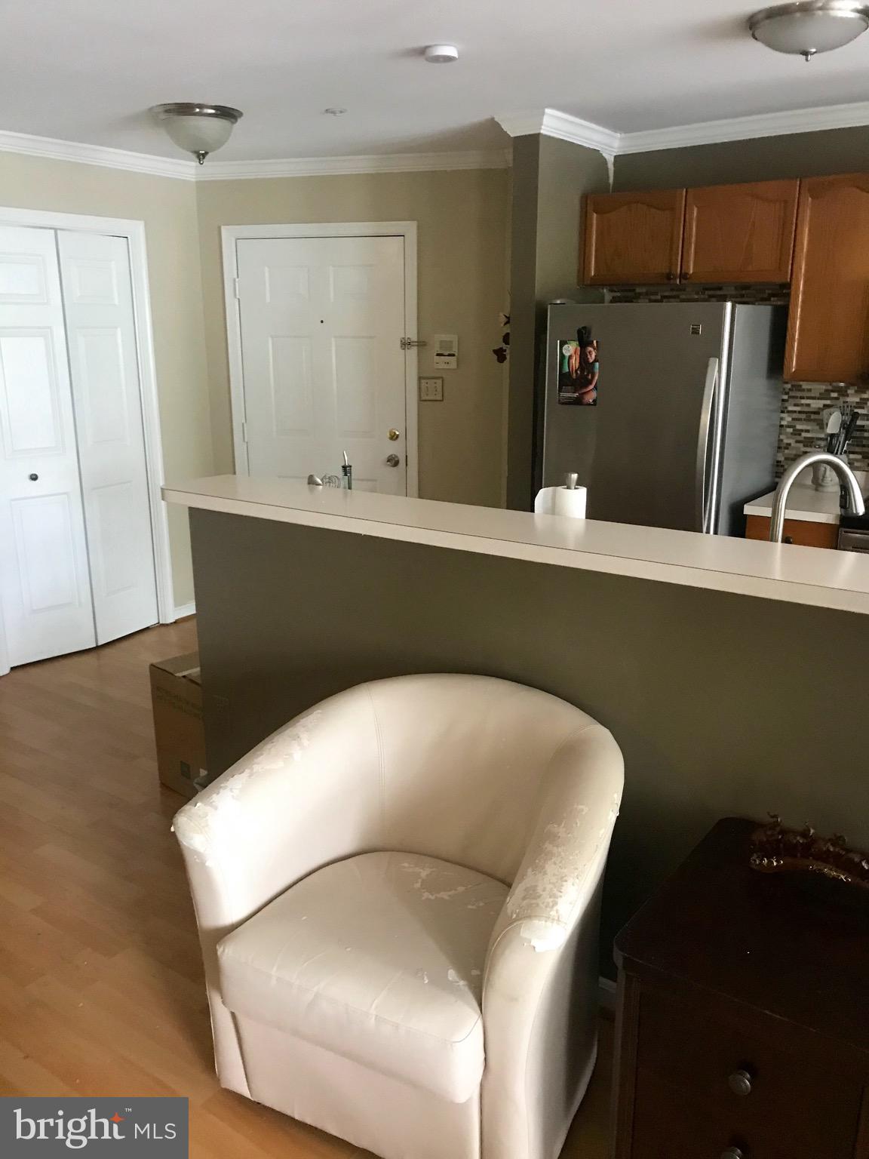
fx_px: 937
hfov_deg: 49.7
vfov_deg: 63.4
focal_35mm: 28
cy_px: 580
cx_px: 434
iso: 80
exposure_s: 1/15
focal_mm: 3.99
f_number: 1.8
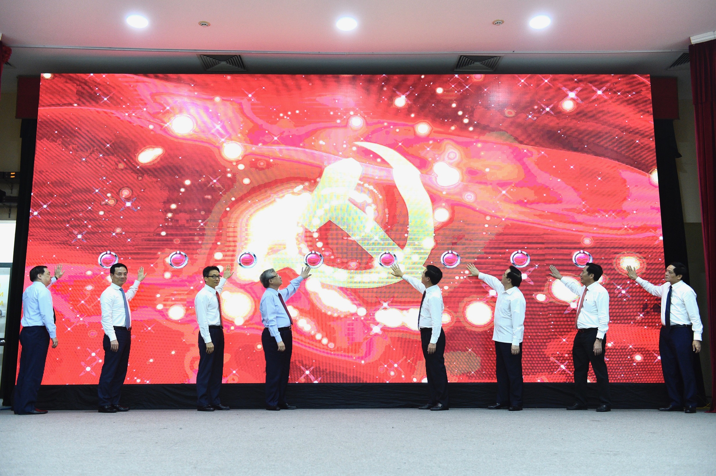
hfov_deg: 50.7
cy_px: 238
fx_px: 755
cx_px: 358
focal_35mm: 38
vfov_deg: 35.0
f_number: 4
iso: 2500
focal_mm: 38
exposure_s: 1/160
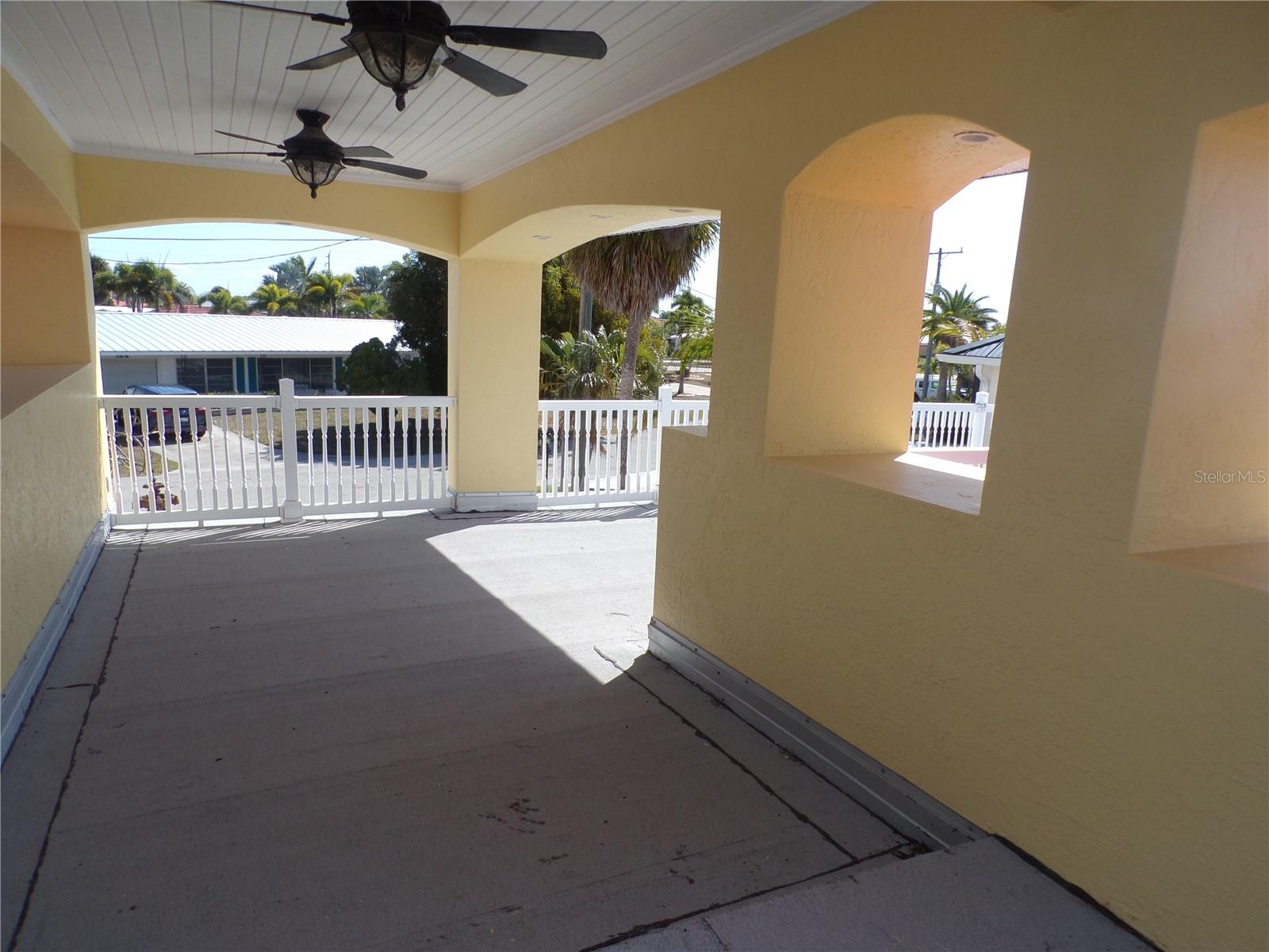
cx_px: 634
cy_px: 476
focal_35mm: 24
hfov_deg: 71.6
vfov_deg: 56.8
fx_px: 880
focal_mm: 4.3
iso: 80
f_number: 5.8
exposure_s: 1/240
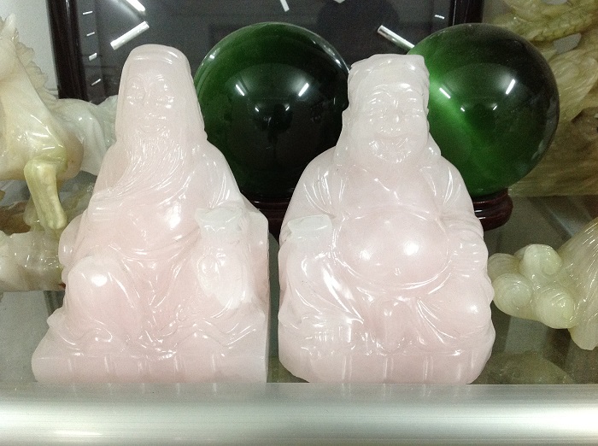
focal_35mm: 35
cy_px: 223
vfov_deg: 40.6
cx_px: 299
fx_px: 603
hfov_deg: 52.7
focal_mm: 4.28
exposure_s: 1/17
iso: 250
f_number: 2.4
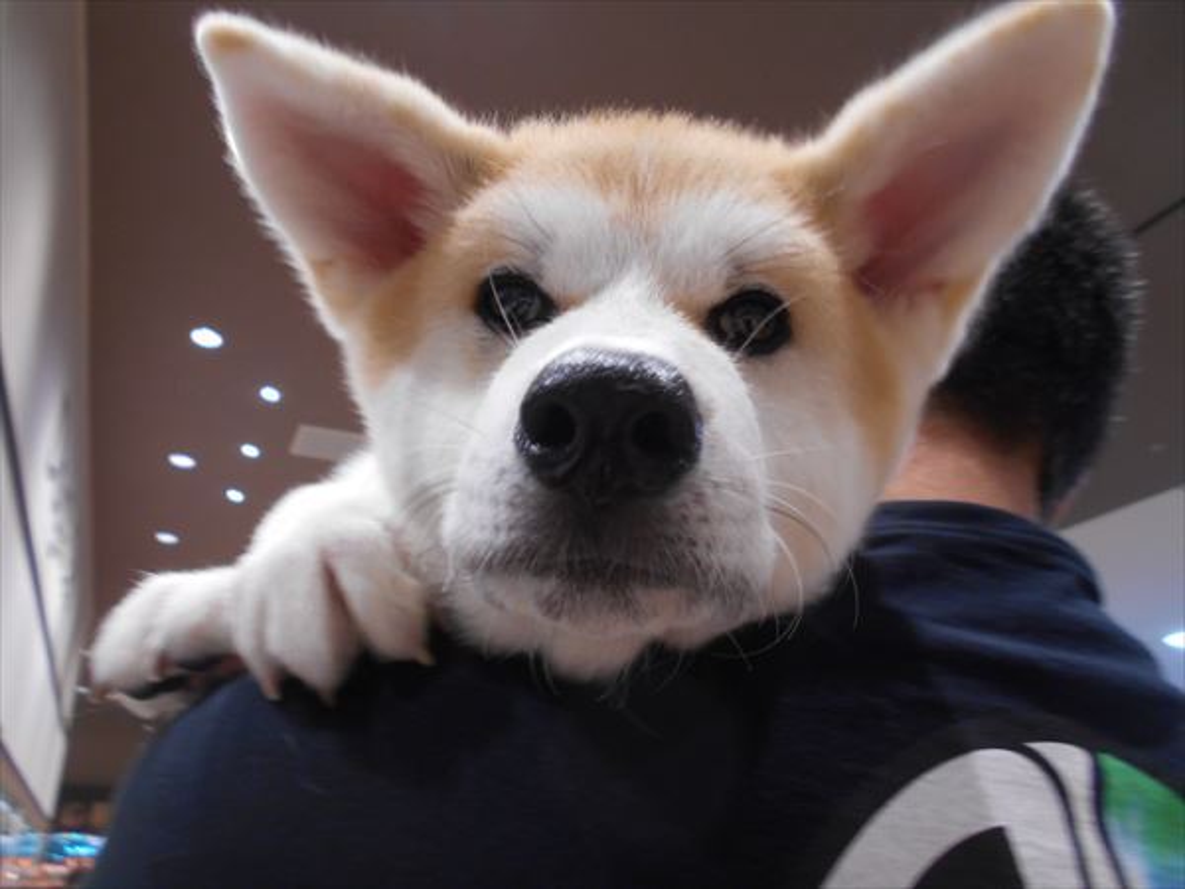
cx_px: 592
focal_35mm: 26
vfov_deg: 53.1
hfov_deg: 67.3
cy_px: 444
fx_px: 890
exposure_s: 1/30
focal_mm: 4.6
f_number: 3.2
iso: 180
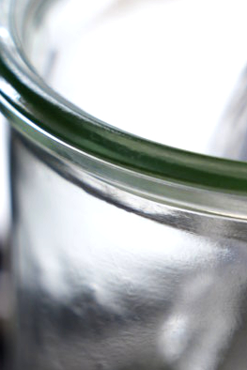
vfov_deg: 9.9
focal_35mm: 206
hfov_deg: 6.5
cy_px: 336
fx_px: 2120
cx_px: 468
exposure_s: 1/60
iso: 200
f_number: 4
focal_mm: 50.3
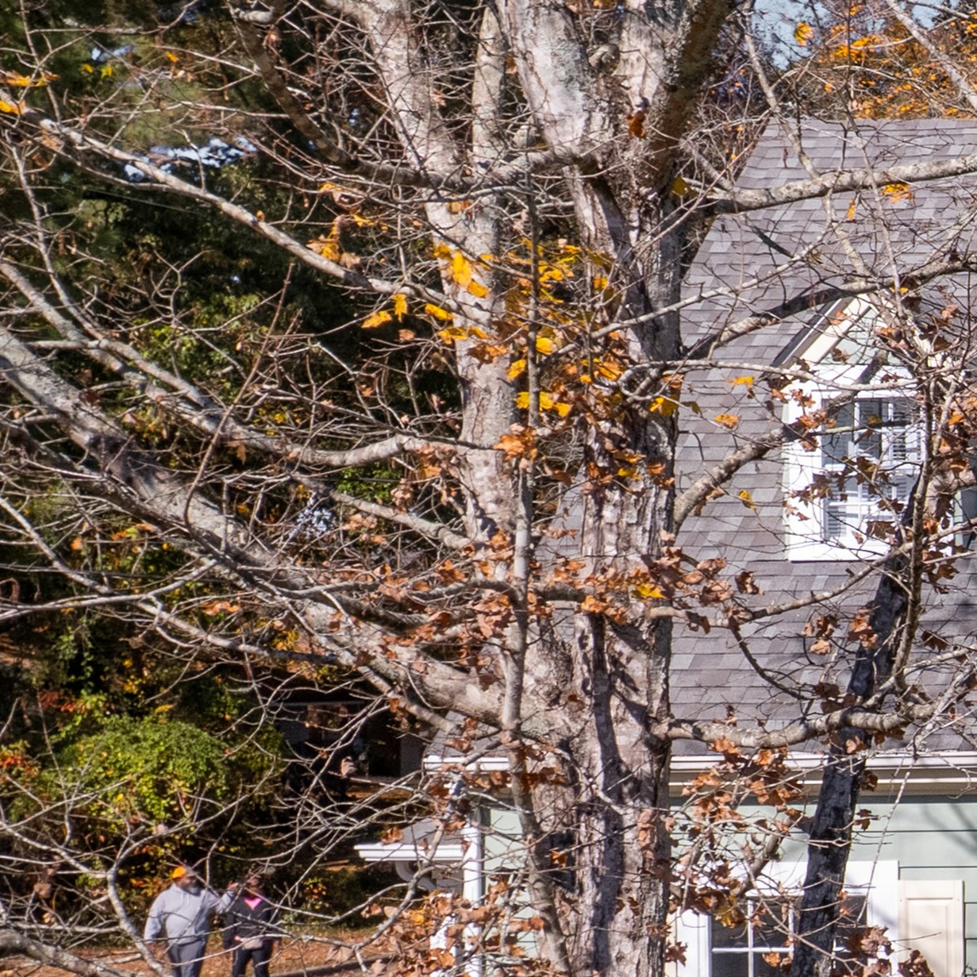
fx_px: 2650
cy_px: 695
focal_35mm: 83
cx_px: 1767
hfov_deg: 17.1
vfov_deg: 20.8
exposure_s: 1/60
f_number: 2.8
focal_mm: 8.38
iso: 100
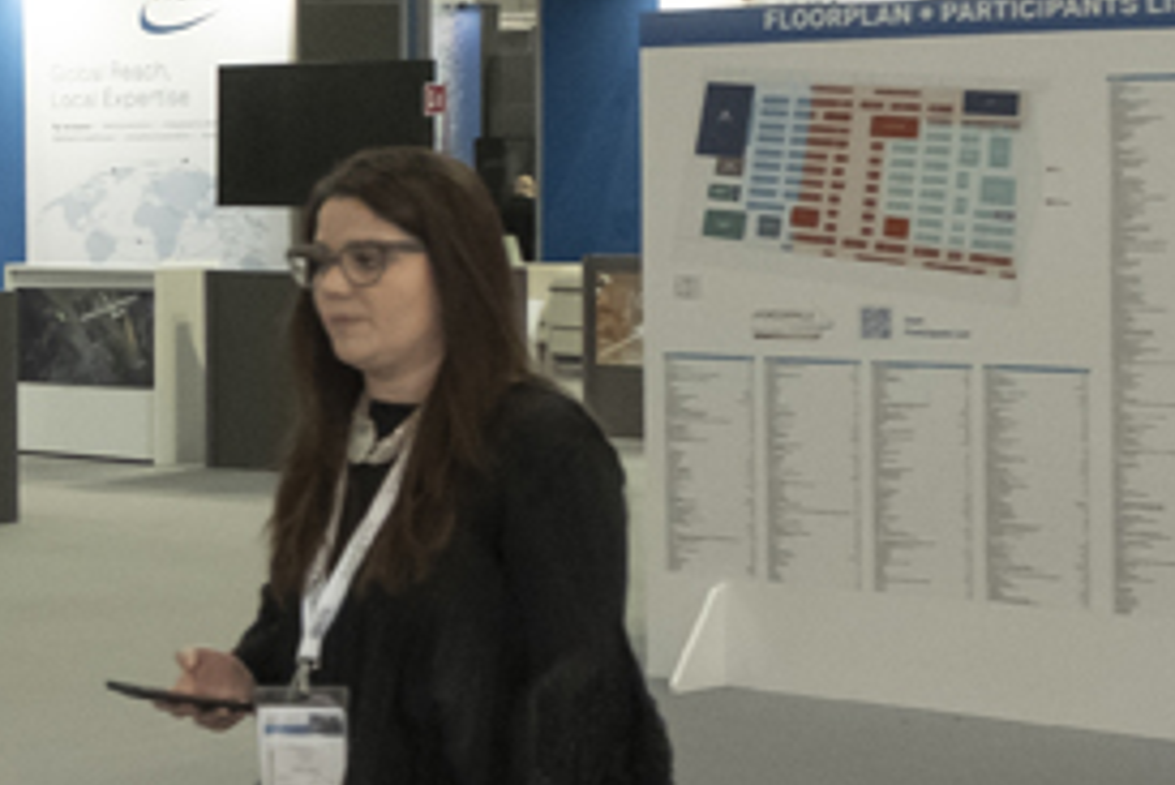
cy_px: 377
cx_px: -888
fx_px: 3429
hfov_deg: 16.5
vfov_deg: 13.1
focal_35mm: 105
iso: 2500
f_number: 4.5
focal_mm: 16
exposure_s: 1/200
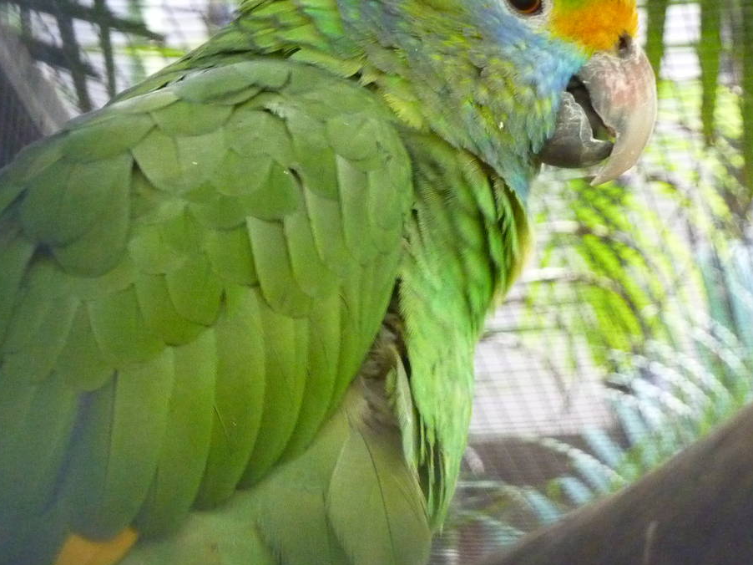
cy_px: 261
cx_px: 311
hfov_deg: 10.0
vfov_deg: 7.5
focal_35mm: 197
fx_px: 4284
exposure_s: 1/25
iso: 800
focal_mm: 18.2
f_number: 4.4
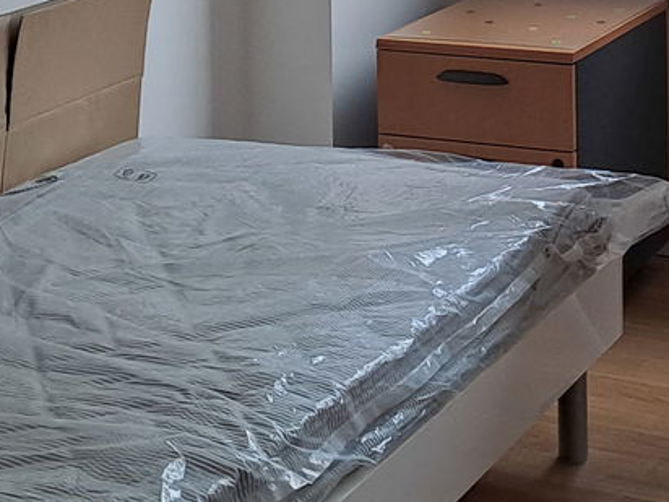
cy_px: -175
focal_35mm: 97
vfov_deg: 14.5
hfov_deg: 19.7
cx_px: 638
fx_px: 1875
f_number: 1.8
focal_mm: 4.65
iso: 64
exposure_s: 1/50
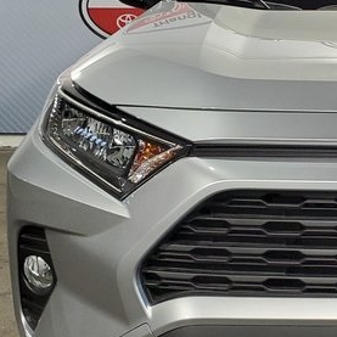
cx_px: 421
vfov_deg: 20.4
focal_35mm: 85
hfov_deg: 19.1
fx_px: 936
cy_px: 164
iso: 250
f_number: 2.4
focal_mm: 4.3
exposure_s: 1/120
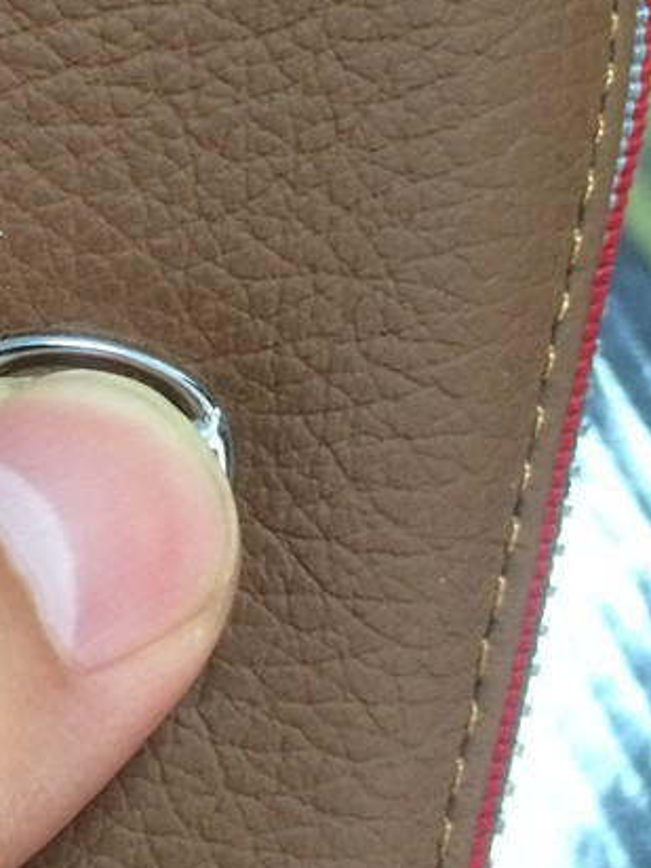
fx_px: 1881
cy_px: 383
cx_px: 29
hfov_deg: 19.2
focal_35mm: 75
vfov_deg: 26.0
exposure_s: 1/20
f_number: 2.2
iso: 320
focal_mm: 4.15
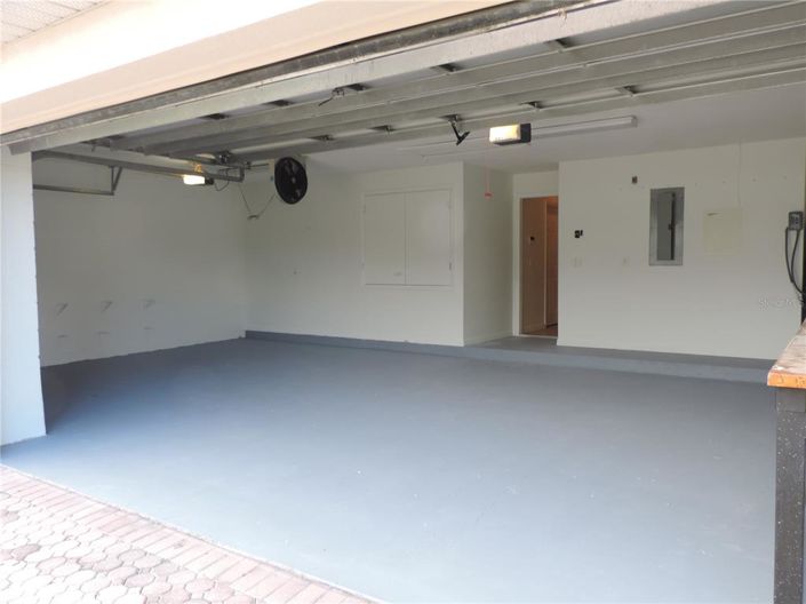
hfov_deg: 63.5
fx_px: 652
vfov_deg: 49.7
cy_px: 302
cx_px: 403
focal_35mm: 28
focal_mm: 4.9
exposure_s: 1/50
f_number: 3.1
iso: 80
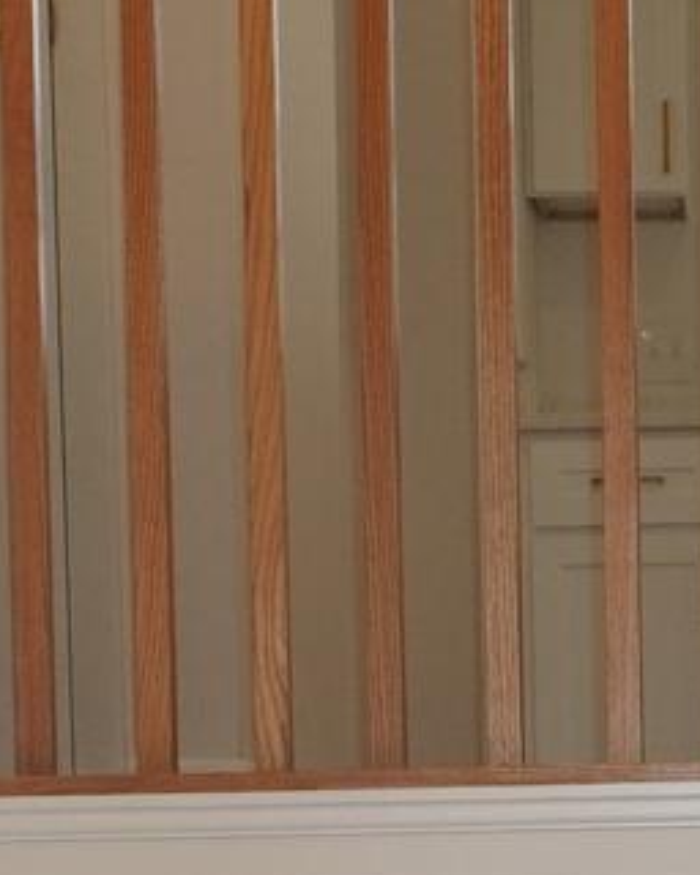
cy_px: 1338
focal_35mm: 180
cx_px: 908
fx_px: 4661
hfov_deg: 8.5
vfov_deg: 10.3
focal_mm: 20
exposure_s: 1/160
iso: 500
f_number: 6.3
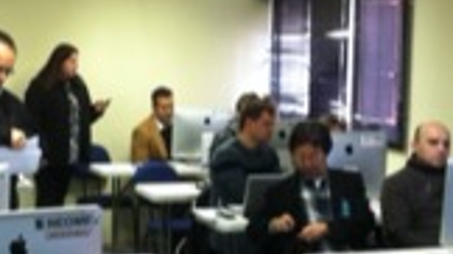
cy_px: 117
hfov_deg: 22.7
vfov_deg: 12.9
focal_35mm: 94
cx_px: 215
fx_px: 1129
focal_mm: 3.85
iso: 125
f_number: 2.8
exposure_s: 1/15
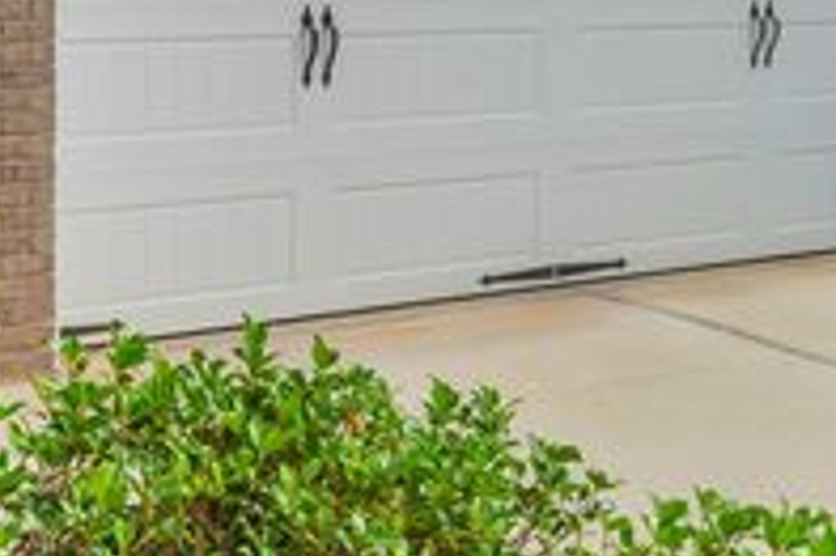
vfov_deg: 17.1
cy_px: -112
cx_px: -153
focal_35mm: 76
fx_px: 1763
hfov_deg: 24.3
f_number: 9
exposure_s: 1/250
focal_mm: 20
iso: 250
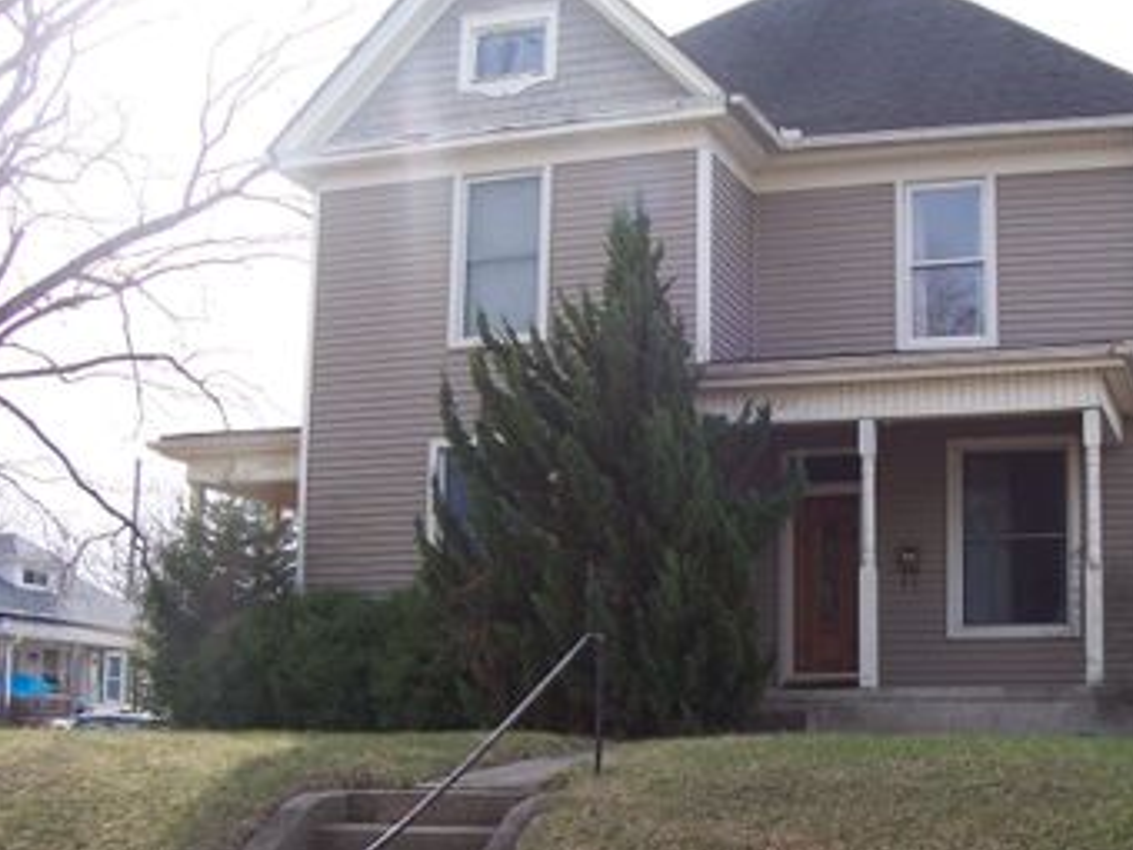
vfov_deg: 28.8
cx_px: 820
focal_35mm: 50
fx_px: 1637
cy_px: 592
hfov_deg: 37.4
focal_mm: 5.6
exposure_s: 1/180
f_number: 5.6
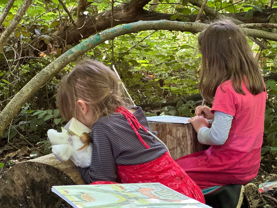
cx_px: 138
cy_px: 104
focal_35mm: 77
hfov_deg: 25.3
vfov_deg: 19.1
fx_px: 616
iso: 400
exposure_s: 1/40
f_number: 2.8
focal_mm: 9
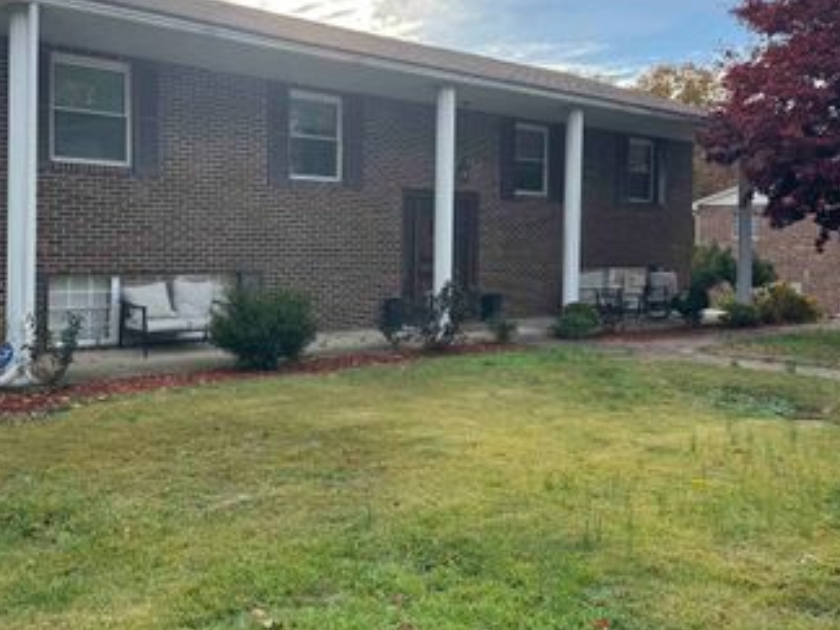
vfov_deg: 38.5
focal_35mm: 37
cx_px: 345
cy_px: 250
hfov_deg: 49.9
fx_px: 898
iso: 80
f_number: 1.78
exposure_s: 1/1767
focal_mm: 6.76
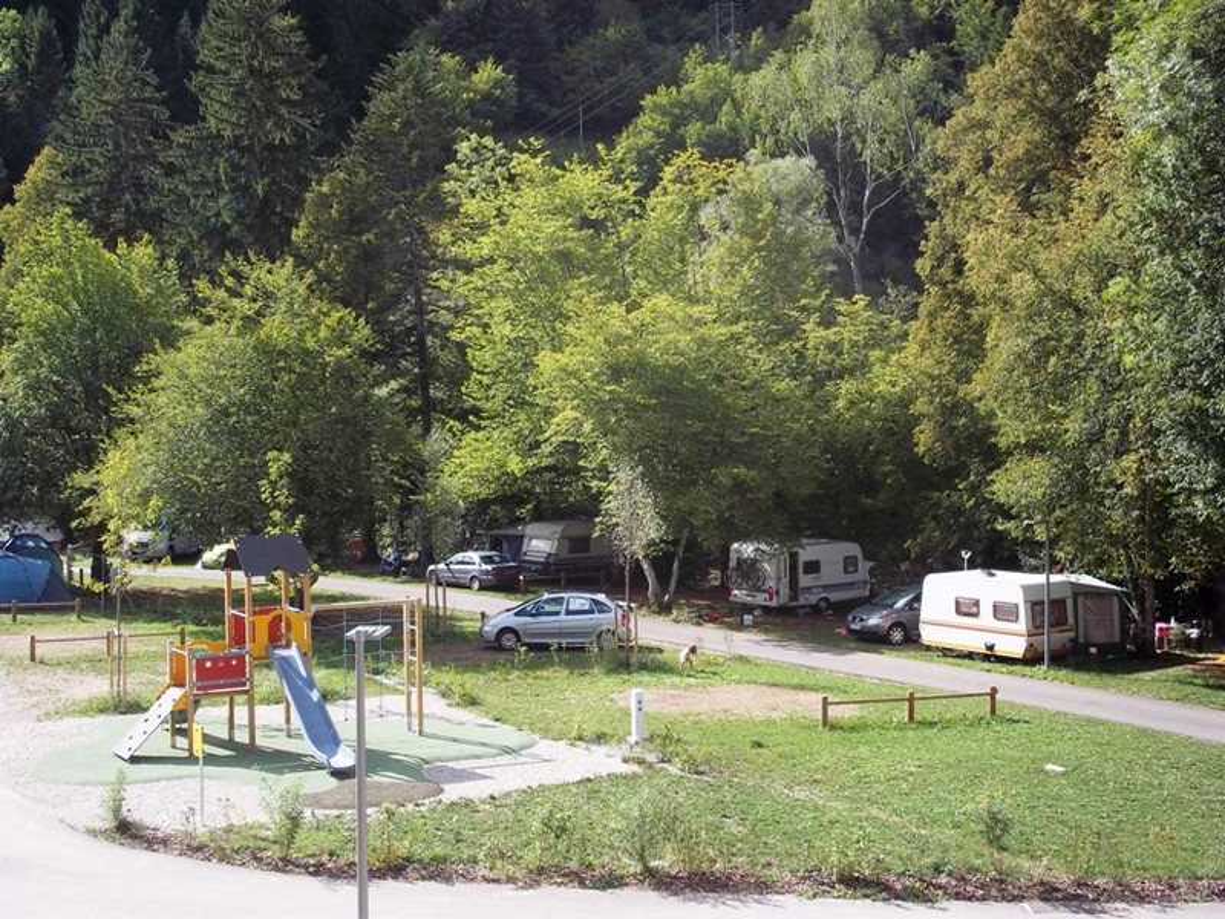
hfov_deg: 41.2
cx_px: 612
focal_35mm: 46
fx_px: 1628
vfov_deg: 31.5
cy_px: 460
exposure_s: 1/500
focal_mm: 8.2
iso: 80
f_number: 3.5
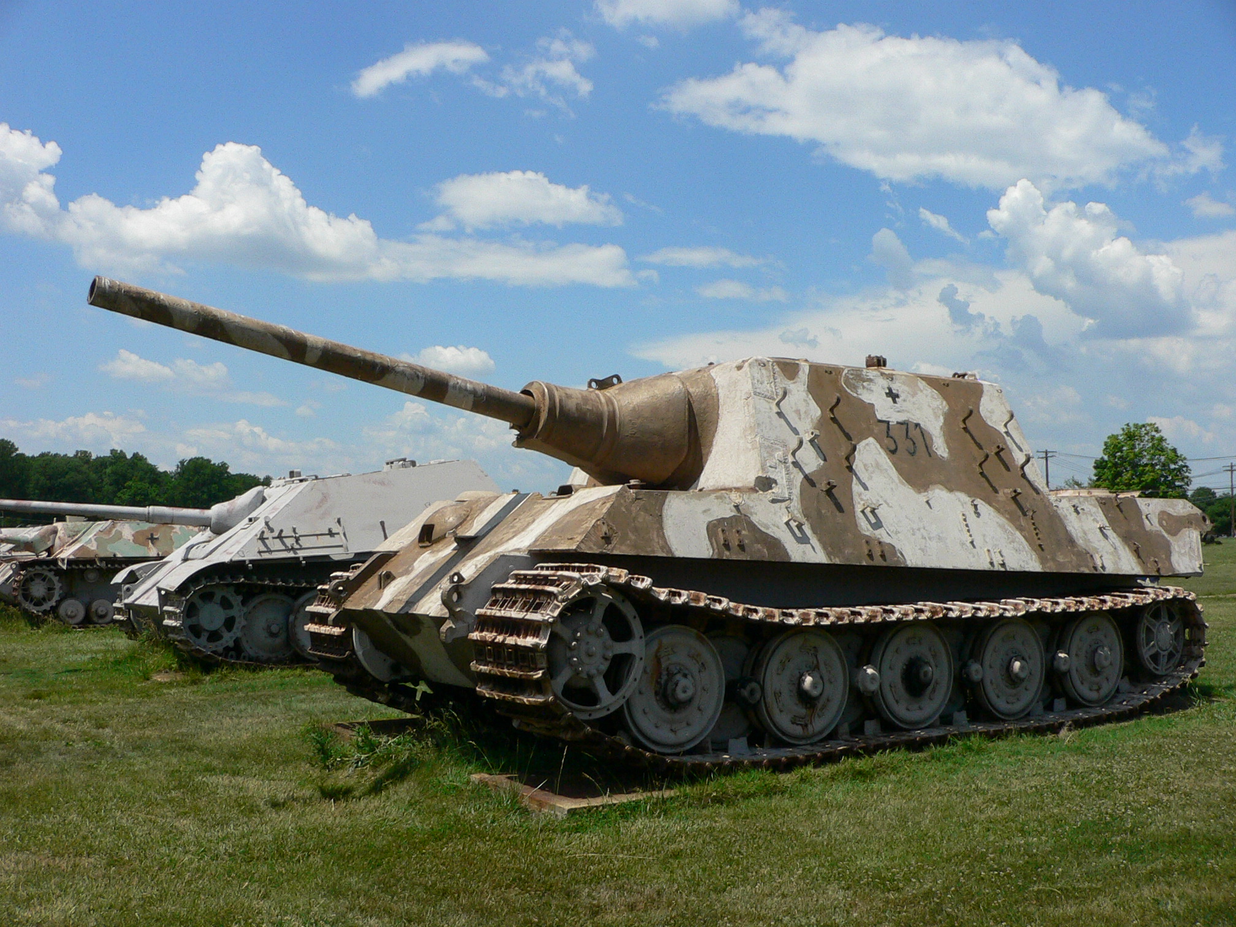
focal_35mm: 35
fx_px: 1250
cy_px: 464
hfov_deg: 52.6
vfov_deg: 40.7
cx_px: 618
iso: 100
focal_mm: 4.6
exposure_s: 1/640
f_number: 5.6
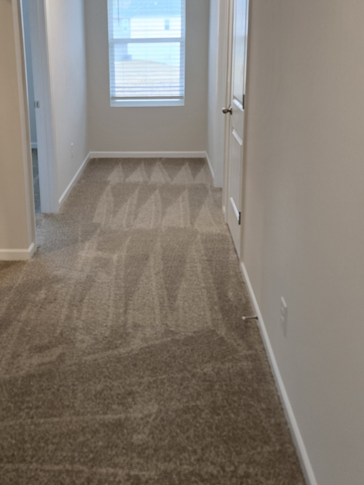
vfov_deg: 46.2
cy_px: 172
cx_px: 145
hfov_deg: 35.8
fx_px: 561
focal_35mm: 40
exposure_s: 1/120
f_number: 1.7
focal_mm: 6.3
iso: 160
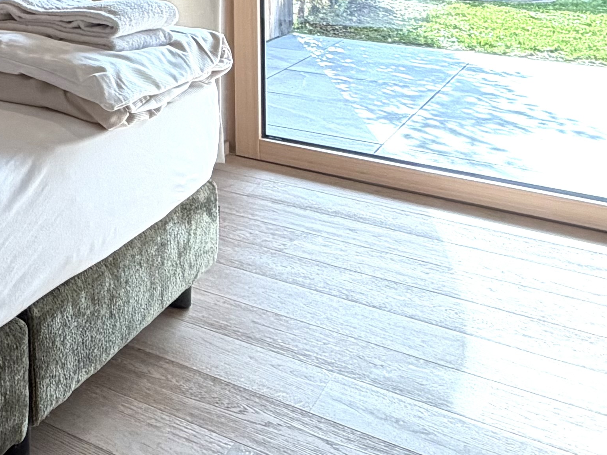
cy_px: -139
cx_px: -297
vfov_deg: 24.4
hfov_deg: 26.7
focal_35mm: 52
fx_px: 912
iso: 80
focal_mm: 2.22
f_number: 2.2
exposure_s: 1/100
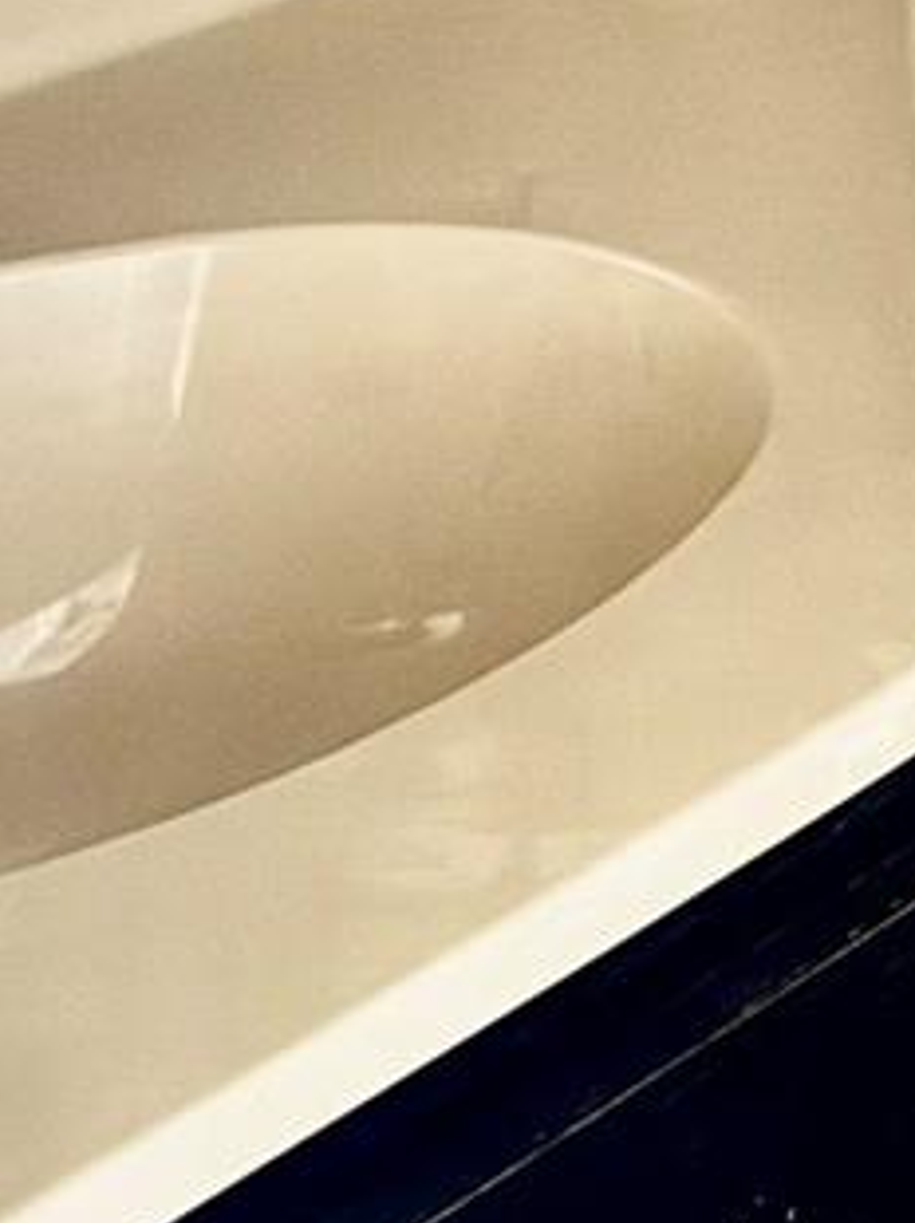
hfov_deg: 11.8
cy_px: -592
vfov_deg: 15.3
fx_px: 4200
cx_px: 1447
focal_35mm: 119
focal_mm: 6.76
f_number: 1.78
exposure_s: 1/5
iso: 1600
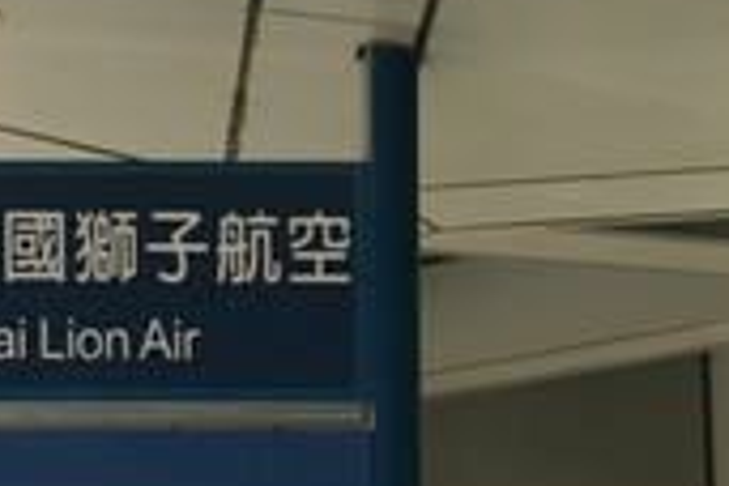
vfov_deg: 5.2
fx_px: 4961
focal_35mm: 245
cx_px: 273
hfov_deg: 8.4
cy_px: 1573
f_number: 4.5
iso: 100
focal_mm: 35
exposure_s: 1/200
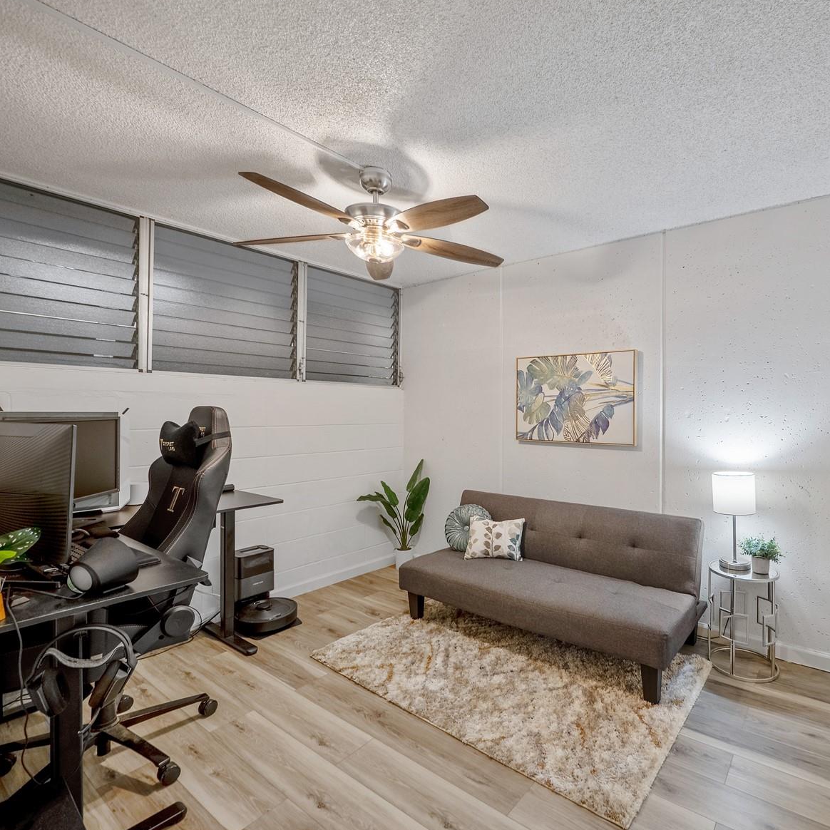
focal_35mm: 17
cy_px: 407
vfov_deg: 84.0
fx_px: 461
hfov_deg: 82.6
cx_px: 512
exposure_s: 1/160
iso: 250
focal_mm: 7
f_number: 4
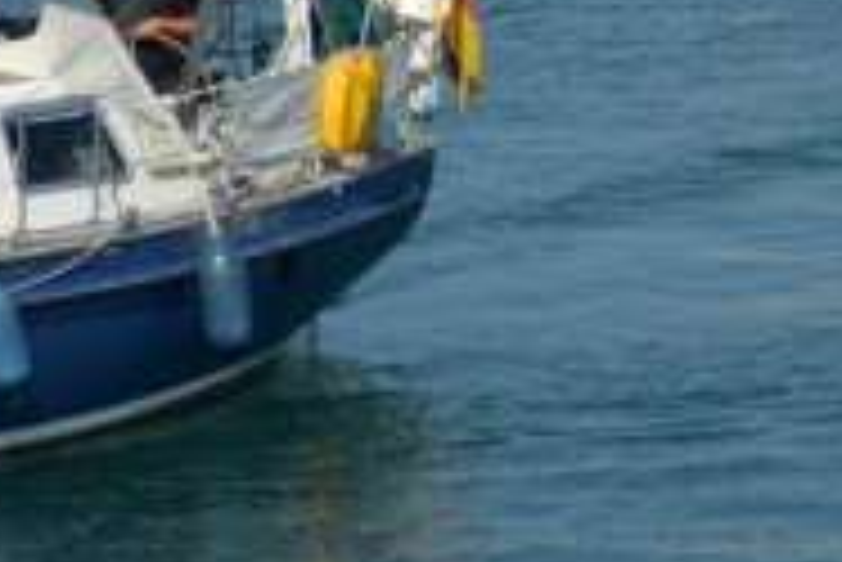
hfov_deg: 4.5
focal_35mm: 450
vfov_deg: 3.1
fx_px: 10533
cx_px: -432
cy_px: 54
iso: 200
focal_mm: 105
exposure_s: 1/250
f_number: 8
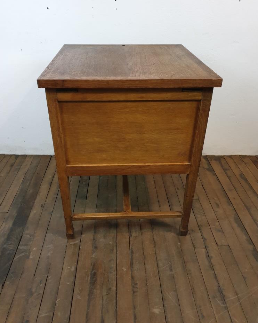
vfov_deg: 62.1
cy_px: 149
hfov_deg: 51.5
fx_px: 267
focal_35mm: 28
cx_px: 125
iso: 320
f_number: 1.5
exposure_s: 1/33
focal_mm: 4.3
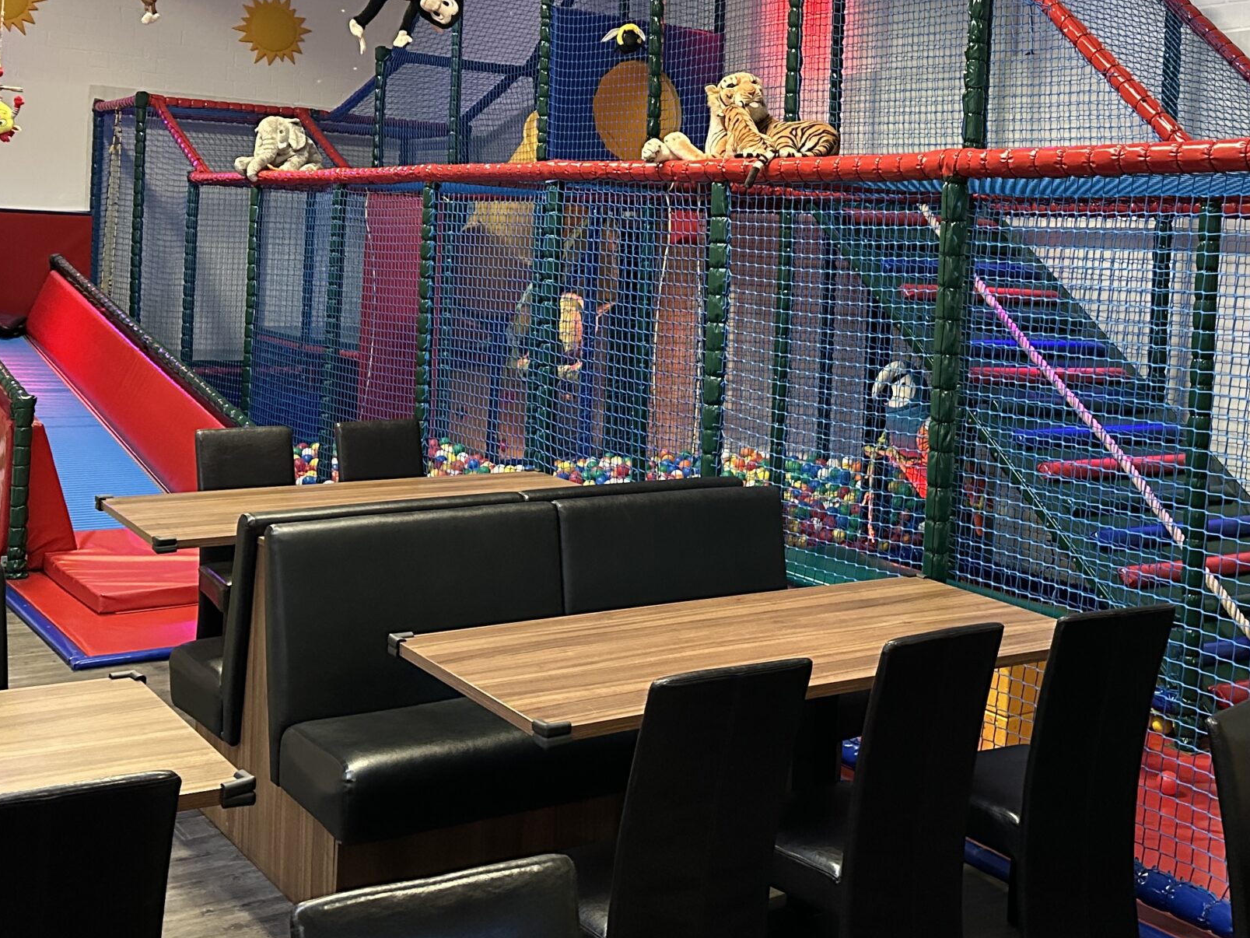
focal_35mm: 43
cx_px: 828
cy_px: 303
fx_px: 1553
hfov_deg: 43.3
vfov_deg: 33.3
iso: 800
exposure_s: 1/50
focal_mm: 6.86
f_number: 1.78
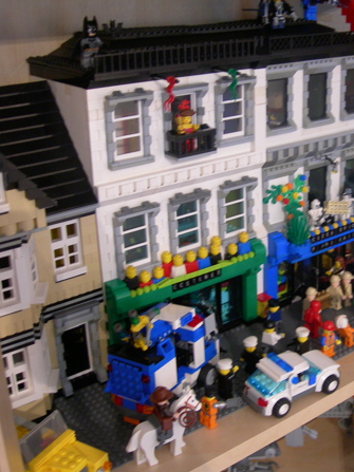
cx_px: 277
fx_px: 696
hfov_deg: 28.0
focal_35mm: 51
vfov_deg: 37.5
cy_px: 237
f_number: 2.8
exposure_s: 1/2.7
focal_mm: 7.8
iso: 200
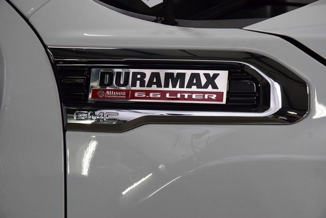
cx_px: 163
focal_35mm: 105
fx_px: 951
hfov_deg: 19.5
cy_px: 109
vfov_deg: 13.0
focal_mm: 70
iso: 1600
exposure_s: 1/125
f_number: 9
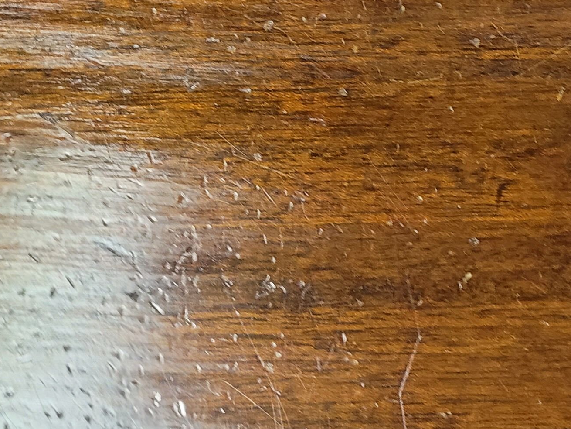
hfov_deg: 23.1
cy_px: 115
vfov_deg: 18.3
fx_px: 1320
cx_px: 608
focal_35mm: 80
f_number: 1.8
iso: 640
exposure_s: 1/50
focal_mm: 5.4
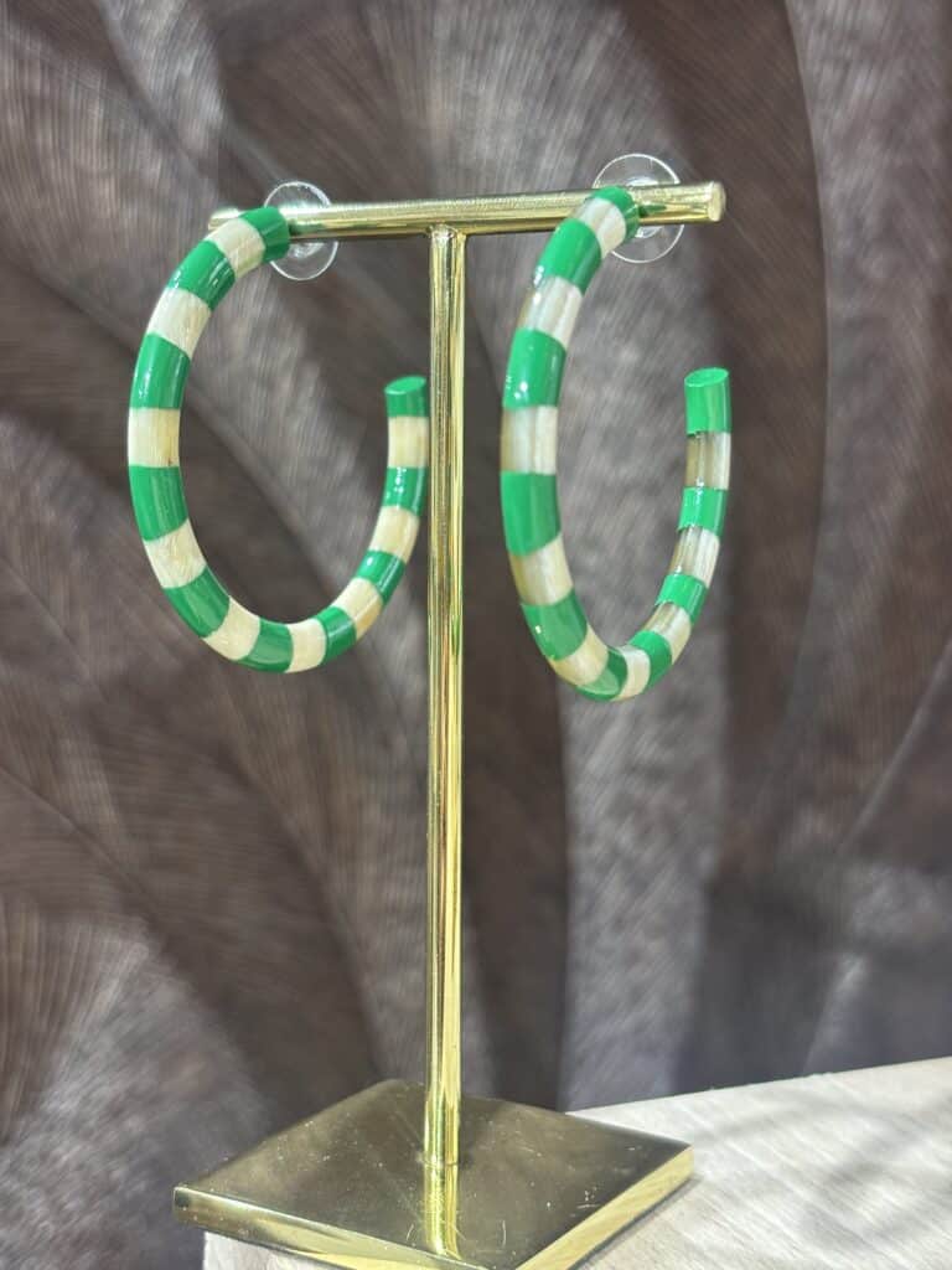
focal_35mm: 52
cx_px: 476
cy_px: 635
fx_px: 1907
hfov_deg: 28.0
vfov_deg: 36.8
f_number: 1.6
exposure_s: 1/50
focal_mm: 5.96
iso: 64
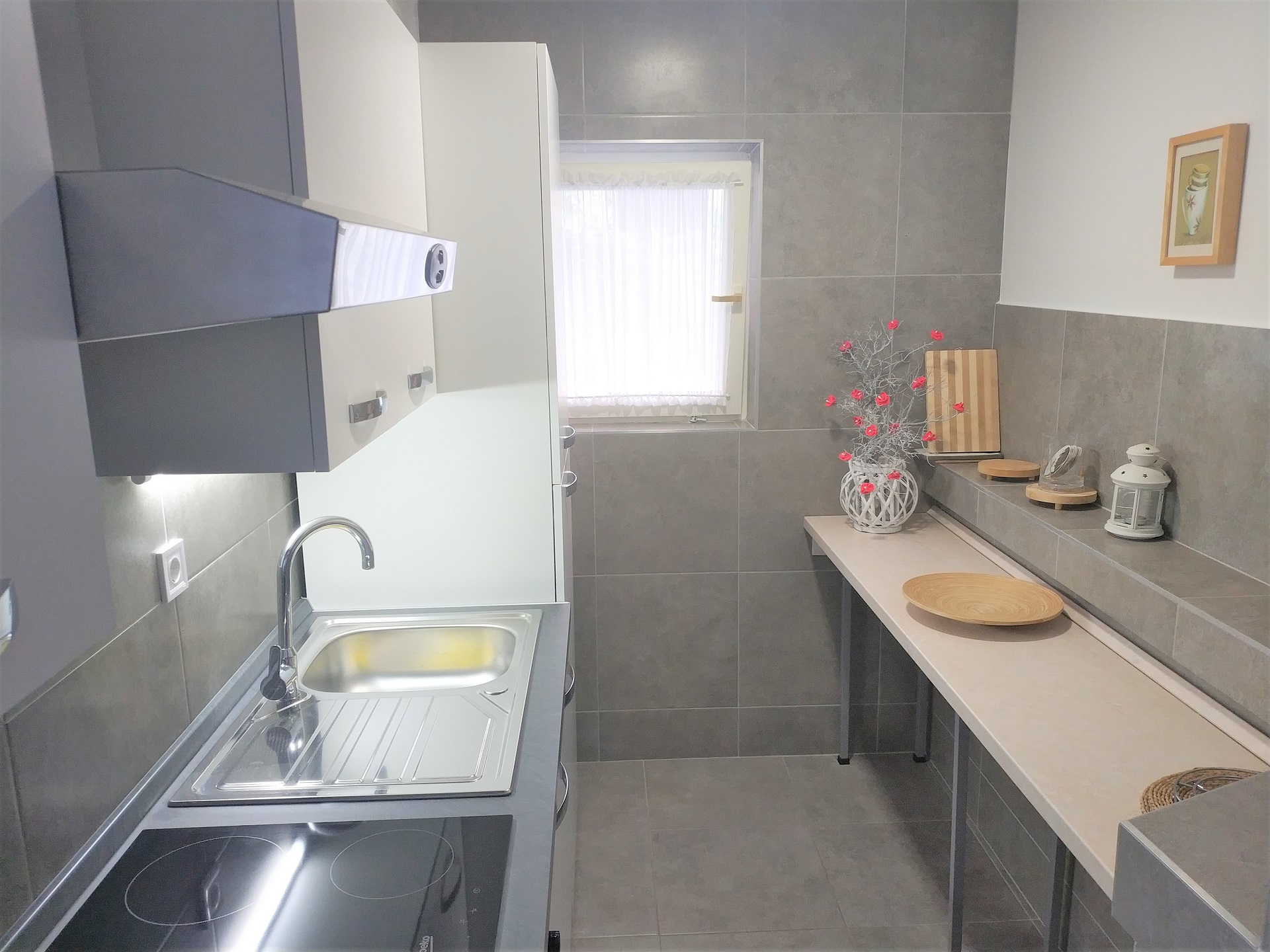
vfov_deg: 44.2
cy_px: 476
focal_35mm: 32
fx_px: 1174
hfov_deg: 56.8
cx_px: 635
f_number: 2
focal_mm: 4.5
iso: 232
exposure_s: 1/25
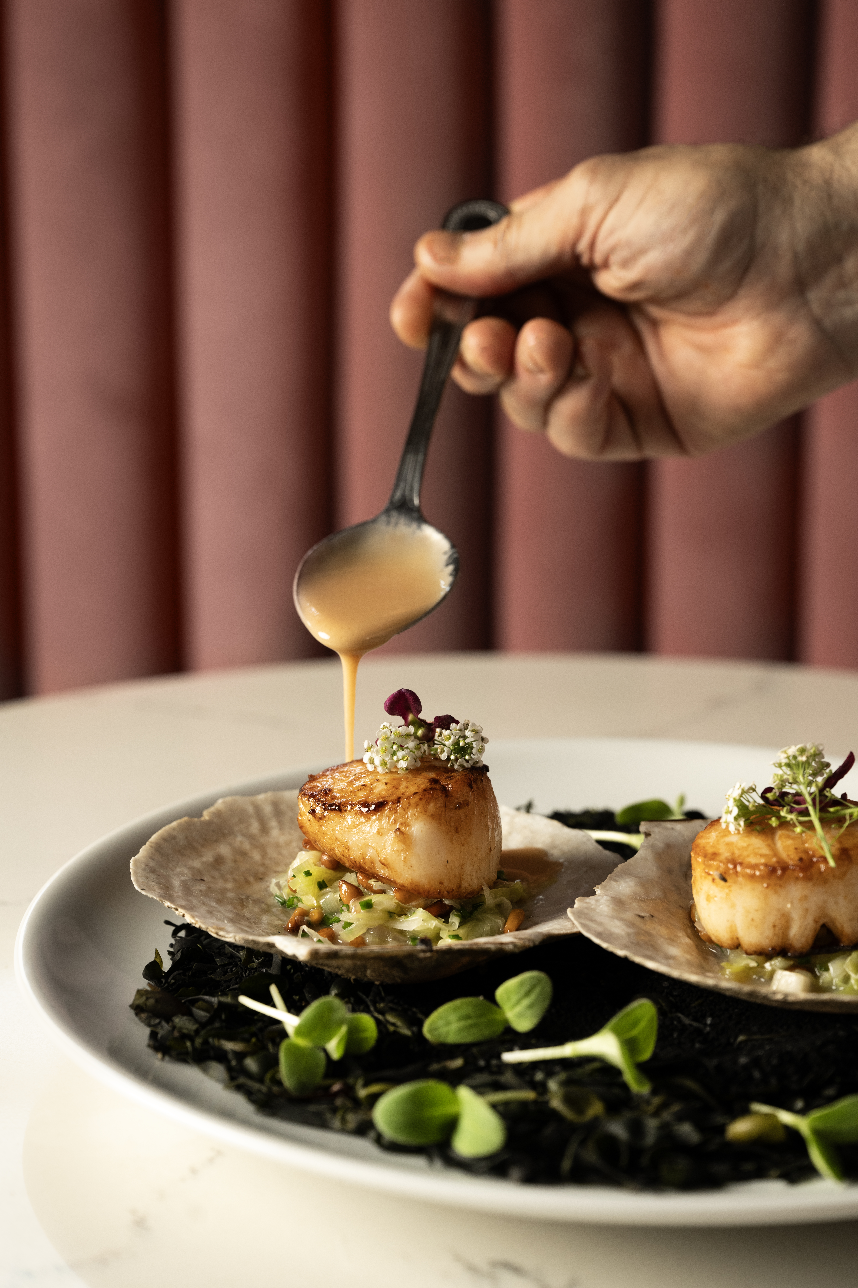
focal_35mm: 70
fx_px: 2502
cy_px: 644
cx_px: 429
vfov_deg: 28.8
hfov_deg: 19.5
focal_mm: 70
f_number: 5.6
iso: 400
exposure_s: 1/200
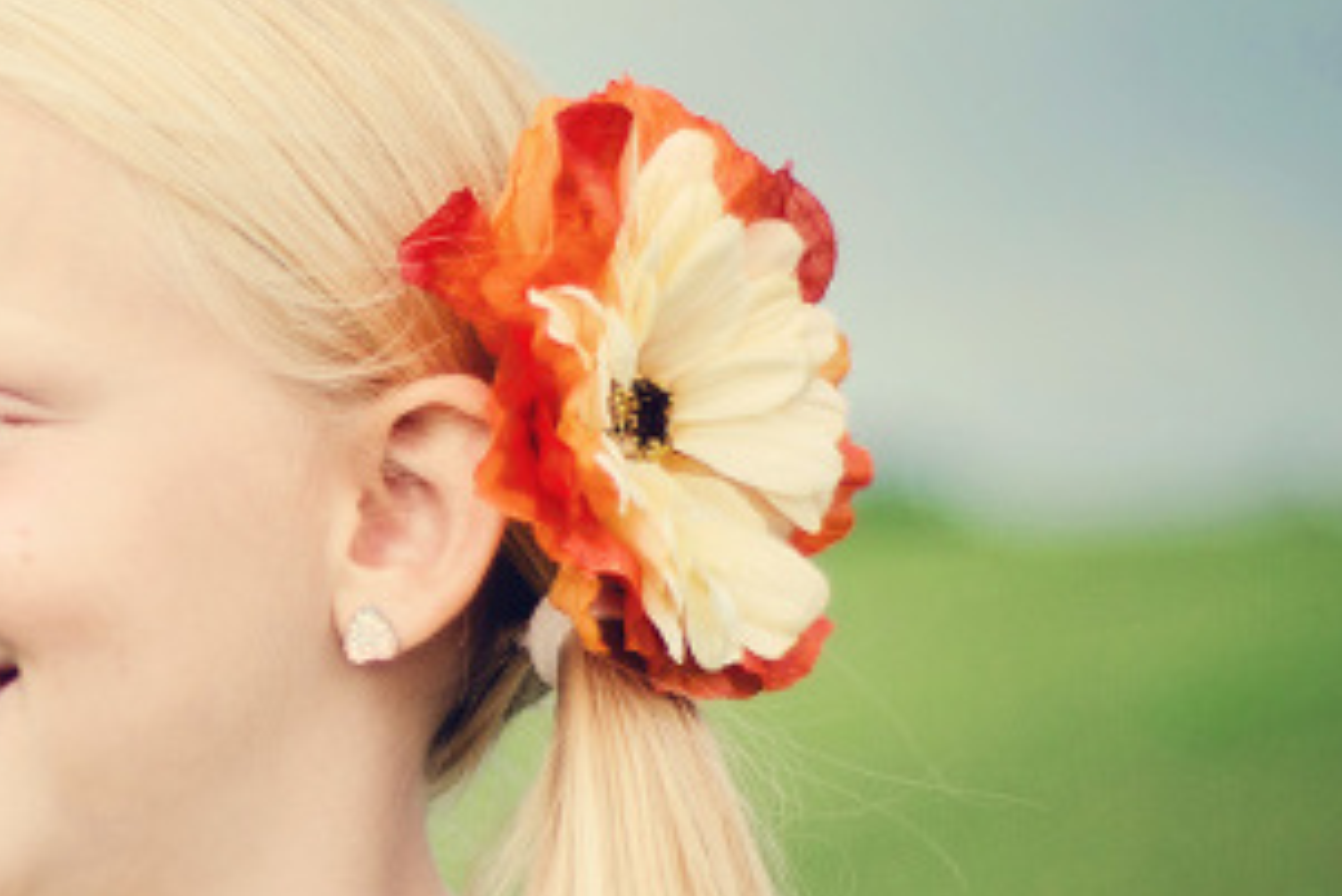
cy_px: 798
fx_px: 7123
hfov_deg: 10.7
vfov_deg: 7.2
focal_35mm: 191
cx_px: 36
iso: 160
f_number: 1.8
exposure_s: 1/1000
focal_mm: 50
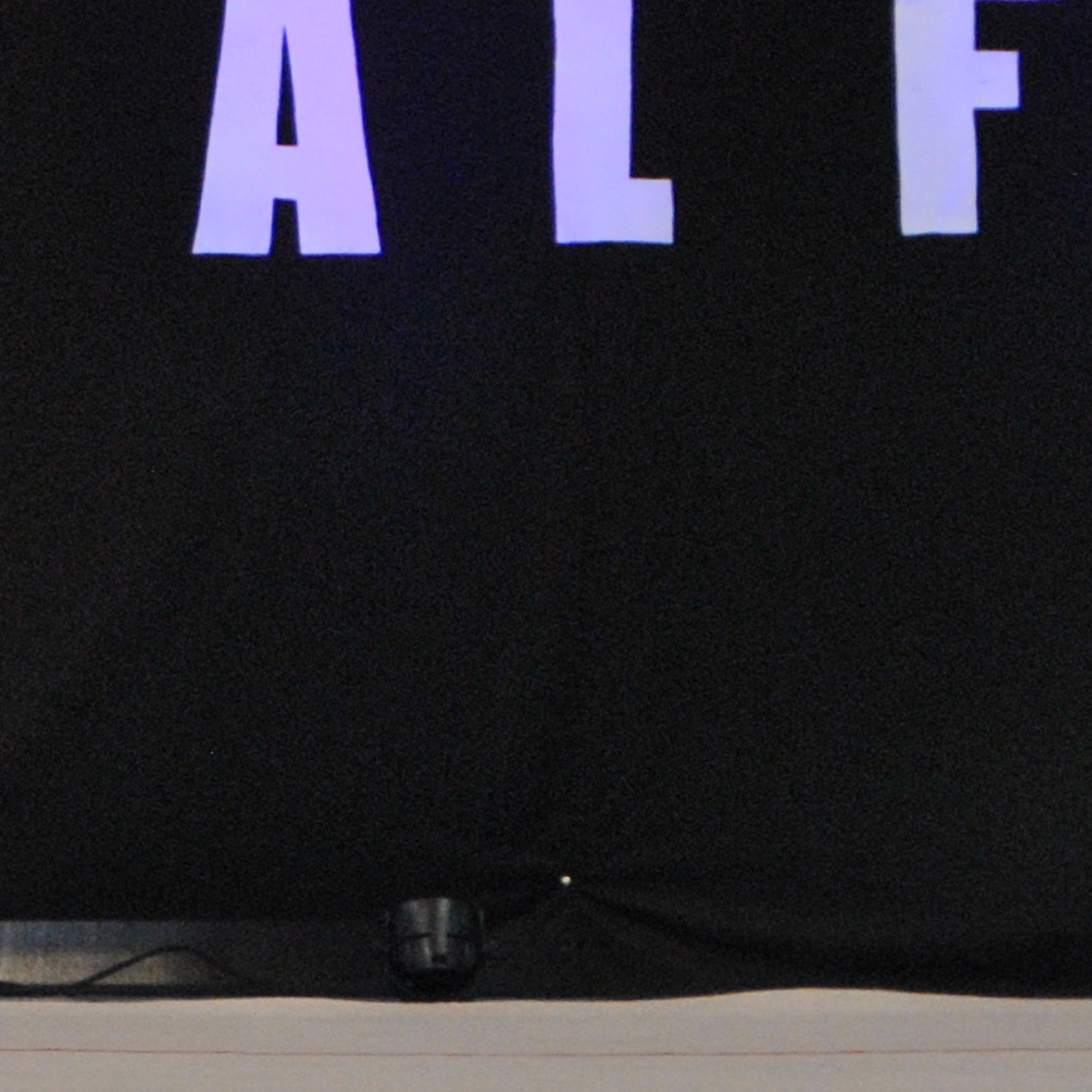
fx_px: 15236
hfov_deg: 4.1
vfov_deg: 4.1
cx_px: -274
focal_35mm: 427
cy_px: 542
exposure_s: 1/200
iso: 800
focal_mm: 75
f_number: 5.3
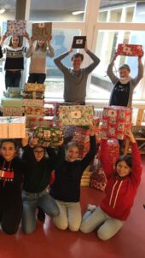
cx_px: -32
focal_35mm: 44
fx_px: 301
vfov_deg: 46.4
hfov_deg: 24.4
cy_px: 134
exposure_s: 1/20
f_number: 2.2
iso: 200
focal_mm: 4.15
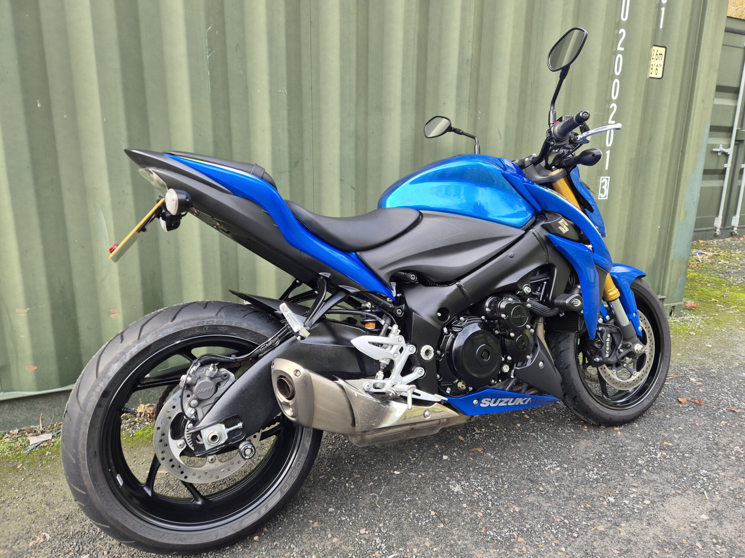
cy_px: 279
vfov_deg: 58.9
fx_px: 495
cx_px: 372
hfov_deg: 73.9
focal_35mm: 23
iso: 40
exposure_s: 1/180
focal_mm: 5.4
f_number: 1.8
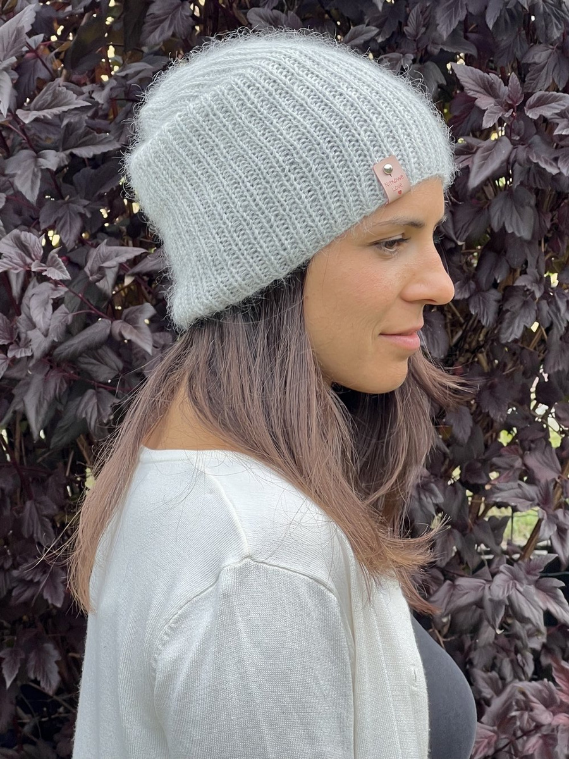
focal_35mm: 77
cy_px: 380
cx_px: 284
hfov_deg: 19.1
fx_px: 1688
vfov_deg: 25.3
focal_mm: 9
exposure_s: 1/108
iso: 32
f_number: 2.8
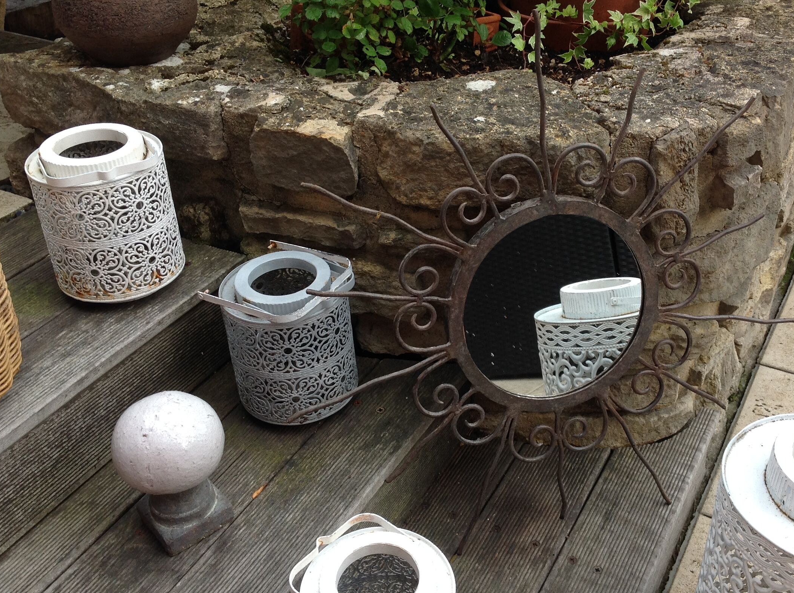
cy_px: 286
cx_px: 461
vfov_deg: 33.5
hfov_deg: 43.8
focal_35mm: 43
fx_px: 985
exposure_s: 1/227
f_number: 2.4
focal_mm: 4.28
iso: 50
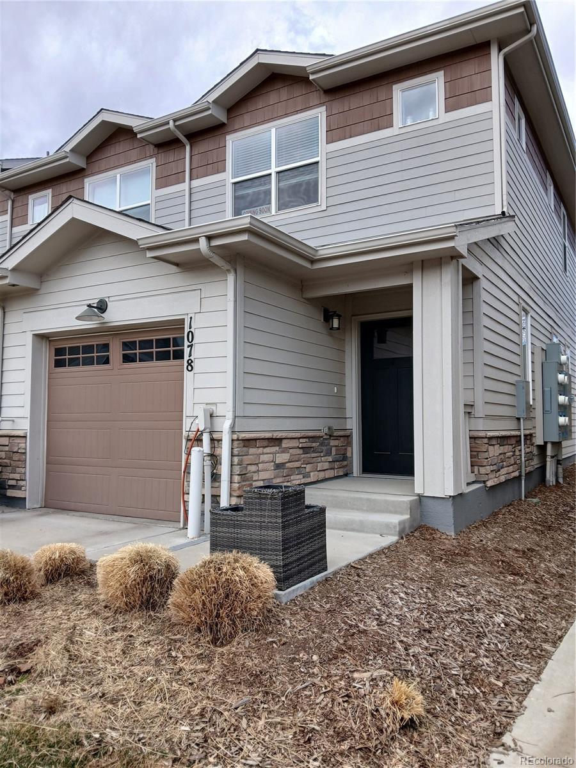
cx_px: 288
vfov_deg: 67.3
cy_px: 384
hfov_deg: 53.1
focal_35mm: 26
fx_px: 577
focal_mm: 3.98
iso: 20
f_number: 1.8
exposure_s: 1/298
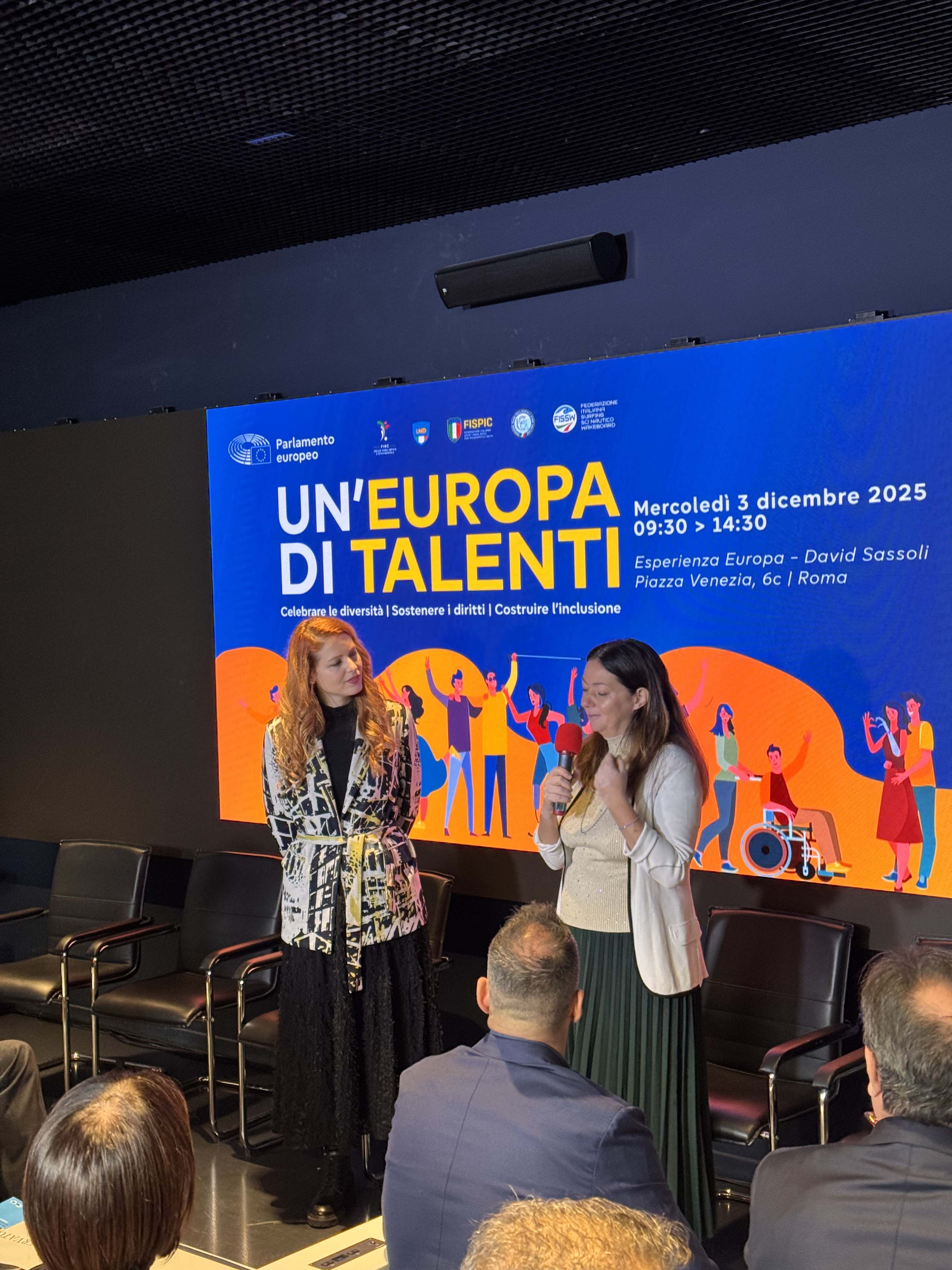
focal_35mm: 48
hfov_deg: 30.3
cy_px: 635
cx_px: 476
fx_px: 1760
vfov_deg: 39.7
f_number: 1.78
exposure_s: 1/60
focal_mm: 6.76
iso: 160
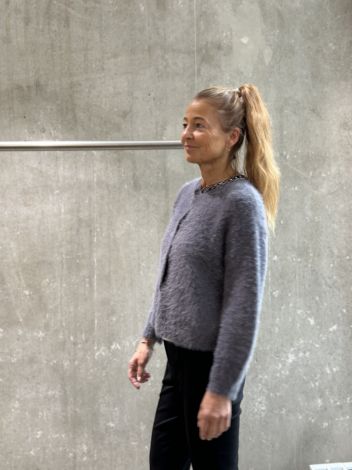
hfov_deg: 30.3
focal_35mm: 48
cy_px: 235
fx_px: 651
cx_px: 176
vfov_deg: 39.7
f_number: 1.78
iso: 100
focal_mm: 6.86
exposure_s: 1/50
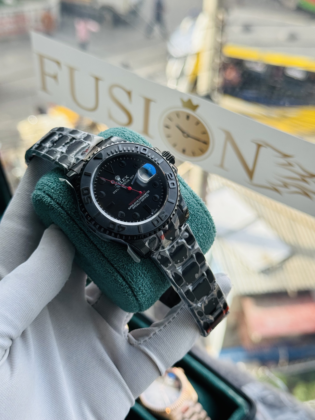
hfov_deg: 30.3
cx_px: 158
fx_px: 582
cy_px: 210
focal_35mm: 48
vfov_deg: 39.7
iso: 64
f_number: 1.78
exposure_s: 1/549
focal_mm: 6.76
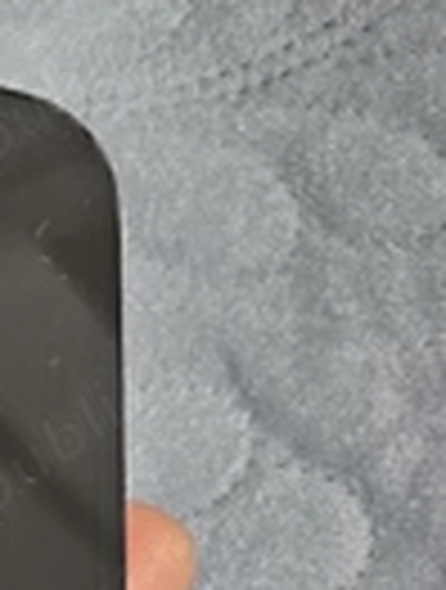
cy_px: 811
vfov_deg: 23.7
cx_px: -144
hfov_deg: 19.4
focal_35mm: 70
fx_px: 1197
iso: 800
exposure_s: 1/26
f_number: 1.7
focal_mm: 6.3
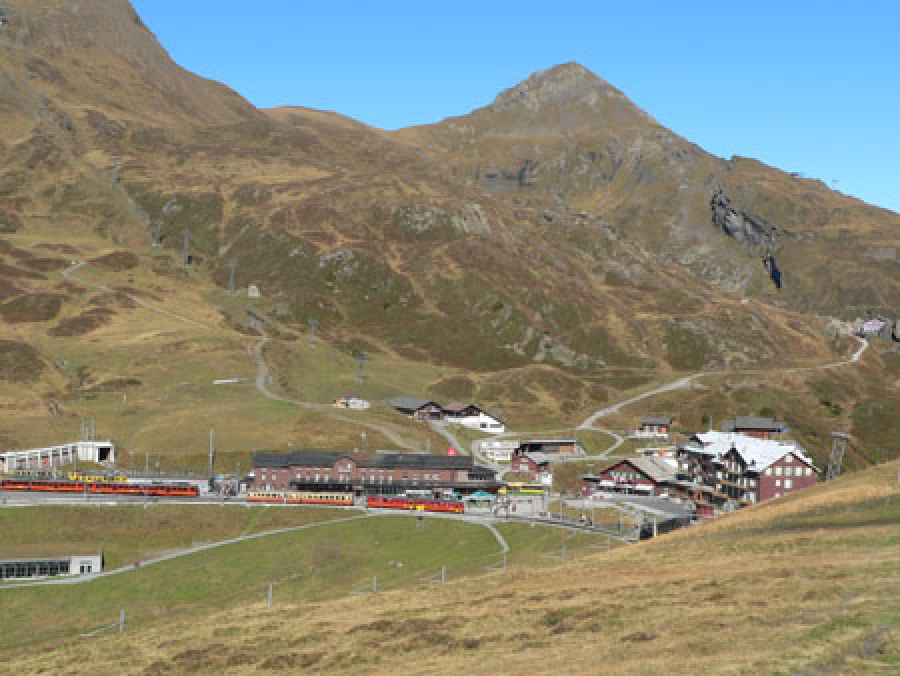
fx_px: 1431
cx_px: 450
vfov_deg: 26.6
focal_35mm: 55
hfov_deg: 34.9
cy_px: 338
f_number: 4.6
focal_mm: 9.1
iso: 80
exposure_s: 1/500
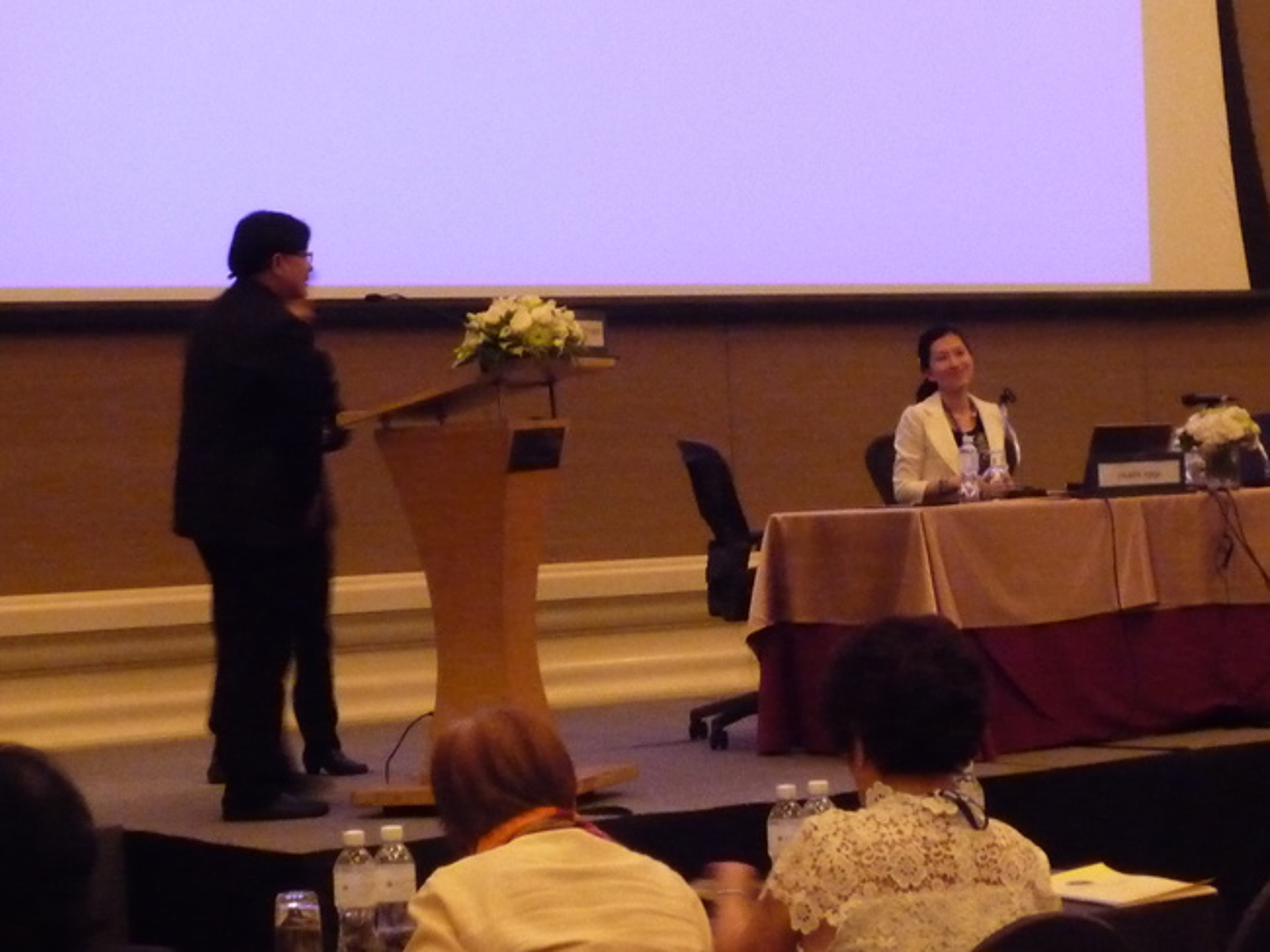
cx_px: 635
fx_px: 3301
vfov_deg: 16.4
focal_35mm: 90
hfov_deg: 21.8
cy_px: 476
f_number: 4.3
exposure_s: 1/8
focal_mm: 8.8
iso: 800
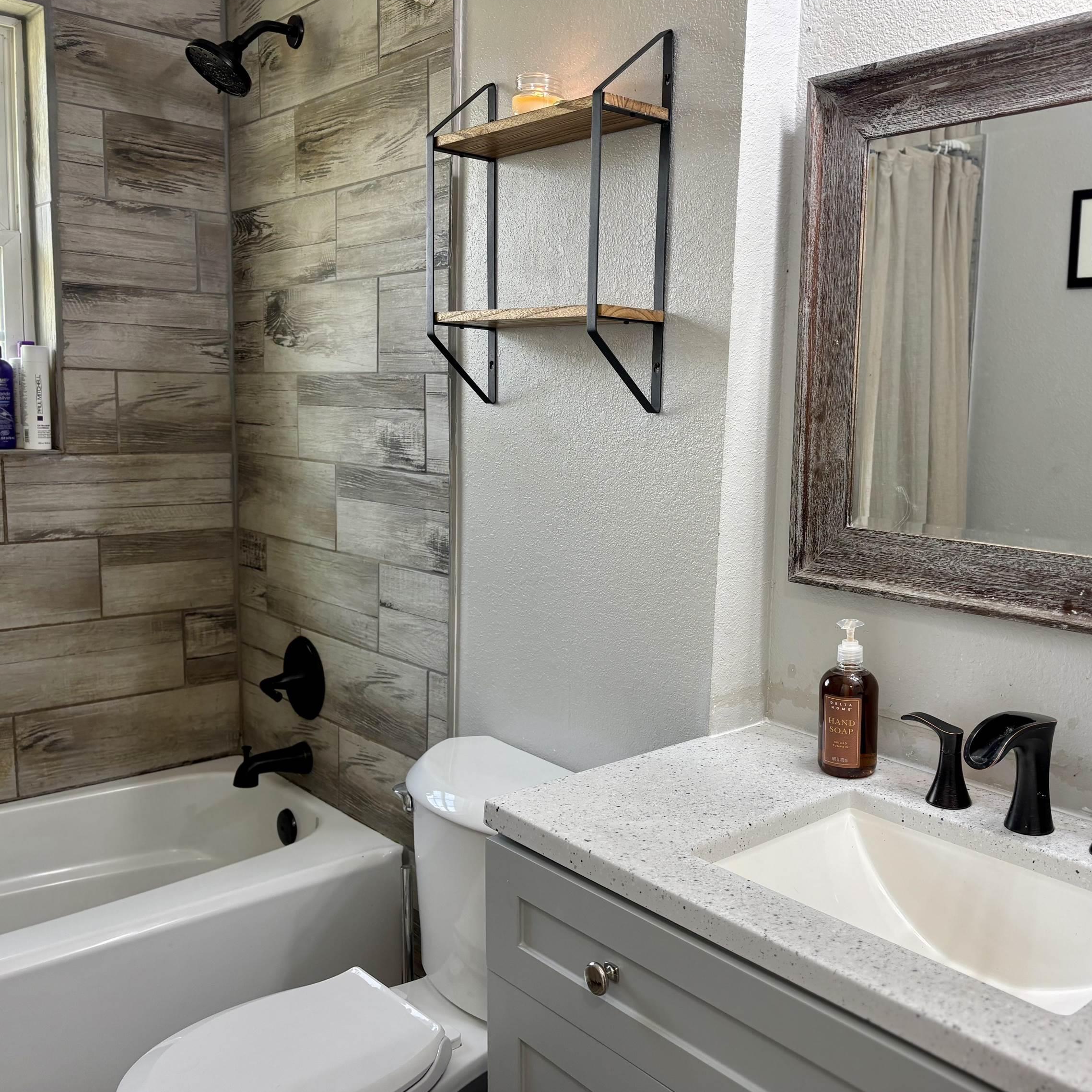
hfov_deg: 52.0
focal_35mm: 31
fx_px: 1106
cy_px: 546
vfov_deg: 52.5
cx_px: 683
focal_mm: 5.96
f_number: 1.6
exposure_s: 1/60
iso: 80
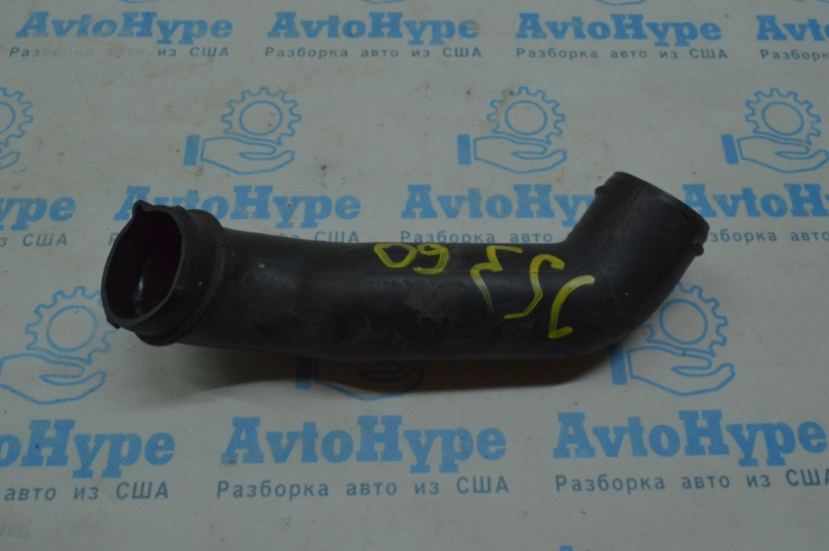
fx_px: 690
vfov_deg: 43.5
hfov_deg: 62.0
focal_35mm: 30
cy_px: 276
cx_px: 414
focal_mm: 20
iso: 2200
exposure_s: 1/40
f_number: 25
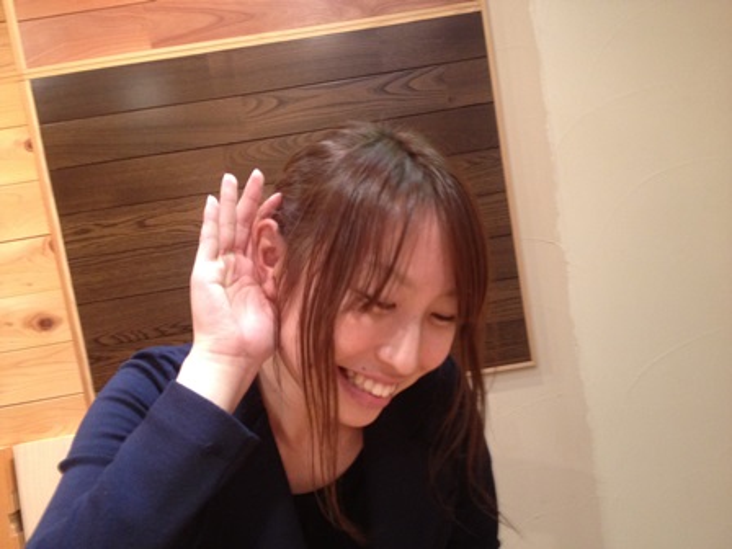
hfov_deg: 52.6
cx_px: 366
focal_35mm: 35
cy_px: 274
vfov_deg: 40.7
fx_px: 740
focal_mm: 4.28
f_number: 2.4
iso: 250
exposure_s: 1/20
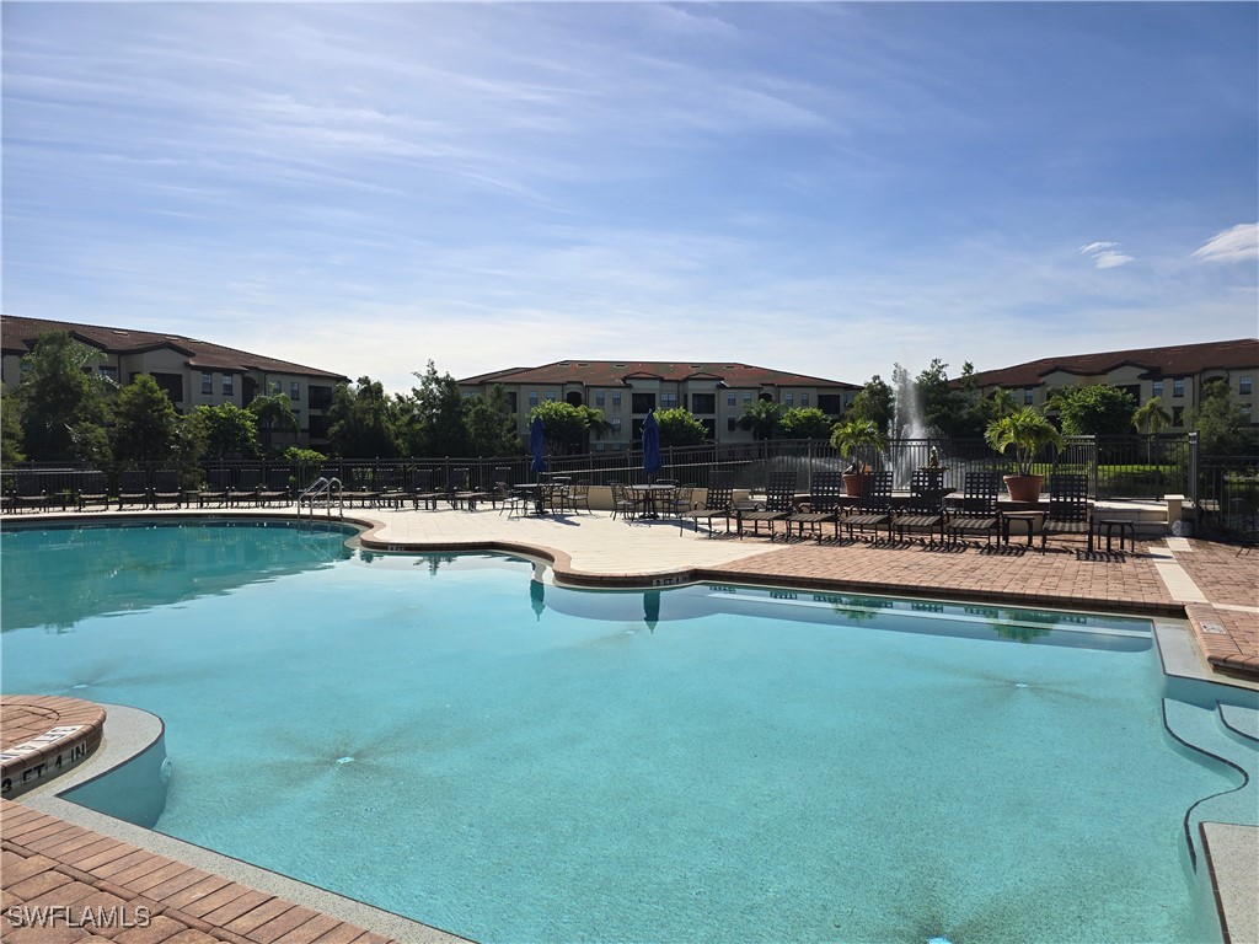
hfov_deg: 73.9
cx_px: 630
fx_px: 837
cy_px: 472
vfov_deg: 58.9
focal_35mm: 23
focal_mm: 6.3
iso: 12
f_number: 1.7
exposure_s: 1/1610
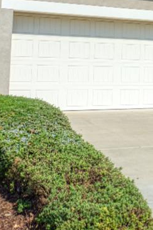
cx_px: 287
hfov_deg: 14.4
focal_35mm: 82
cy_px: 26
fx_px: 523
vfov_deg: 24.1
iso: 400
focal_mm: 20
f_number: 10
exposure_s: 1/1000
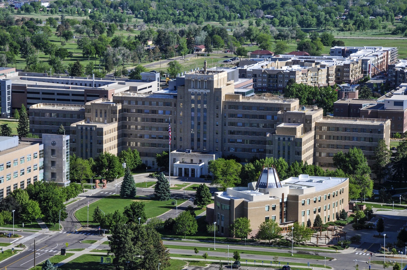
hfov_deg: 16.1
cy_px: 135
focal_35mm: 128
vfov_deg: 10.7
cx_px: 204
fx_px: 1440
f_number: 9
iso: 500
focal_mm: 85
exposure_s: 1/640
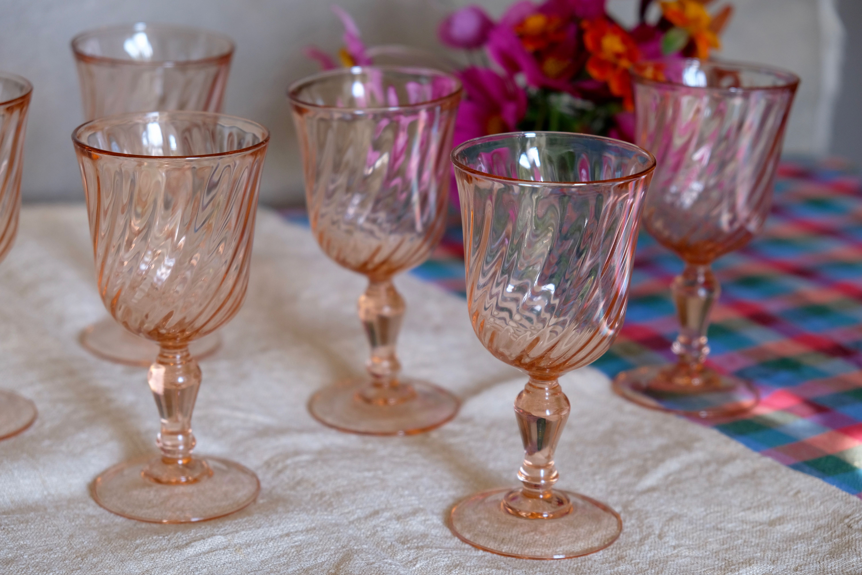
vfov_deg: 16.5
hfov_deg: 24.5
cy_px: 288
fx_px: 1987
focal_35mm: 83
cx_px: 431
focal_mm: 55
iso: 400
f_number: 4
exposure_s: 1/125
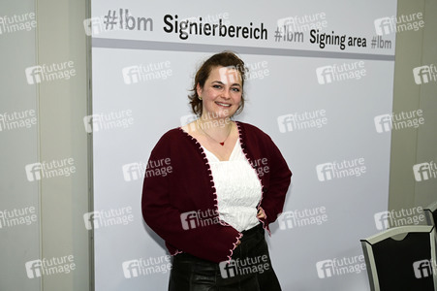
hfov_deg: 42.8
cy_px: 146
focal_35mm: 46
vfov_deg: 29.2
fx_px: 558
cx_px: 218
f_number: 5
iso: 1600
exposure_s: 1/200
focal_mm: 46
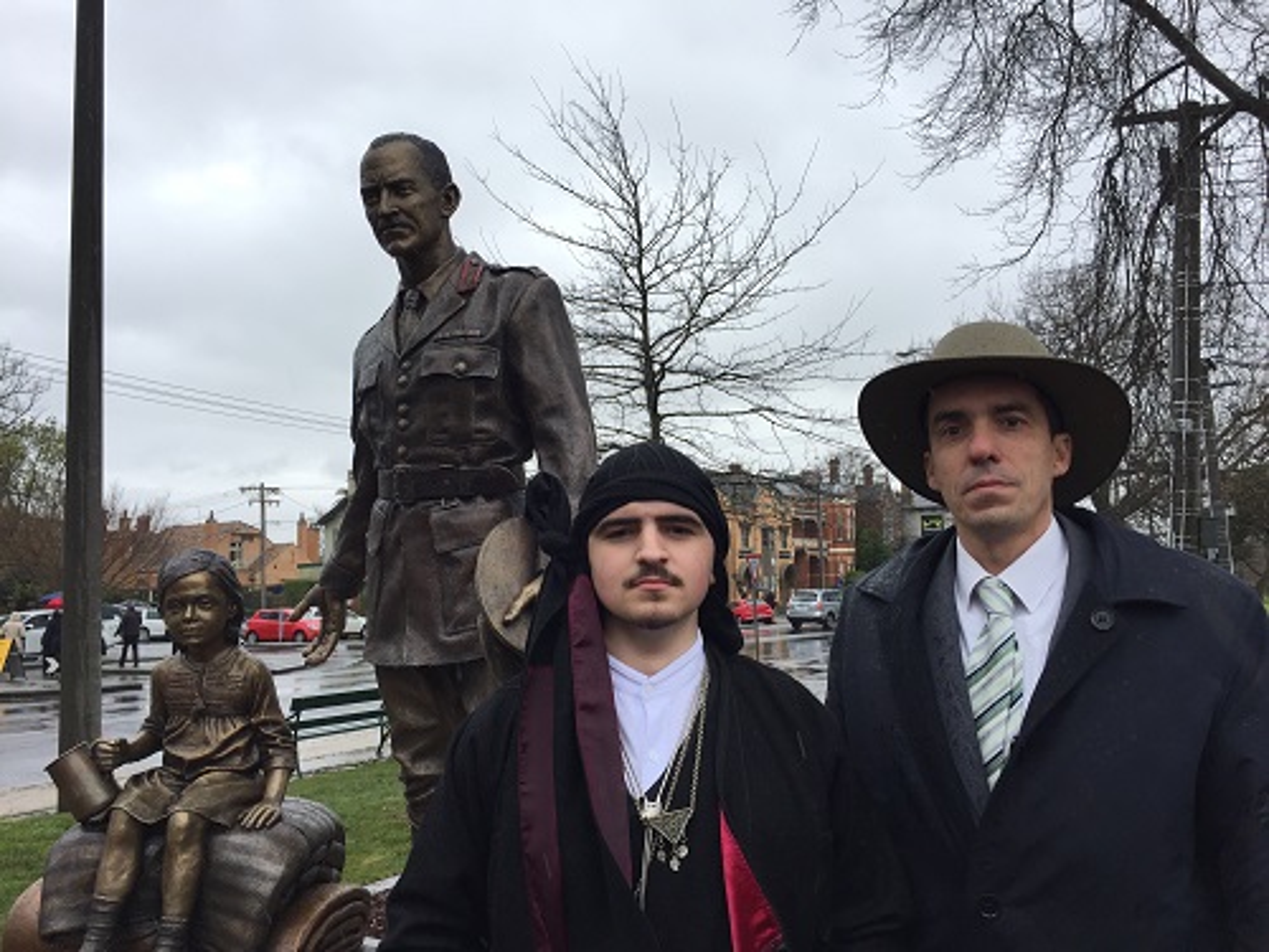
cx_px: 634
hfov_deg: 61.7
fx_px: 1063
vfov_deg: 48.2
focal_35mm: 29
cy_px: 476
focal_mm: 4.15
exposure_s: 1/520
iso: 32
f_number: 2.2
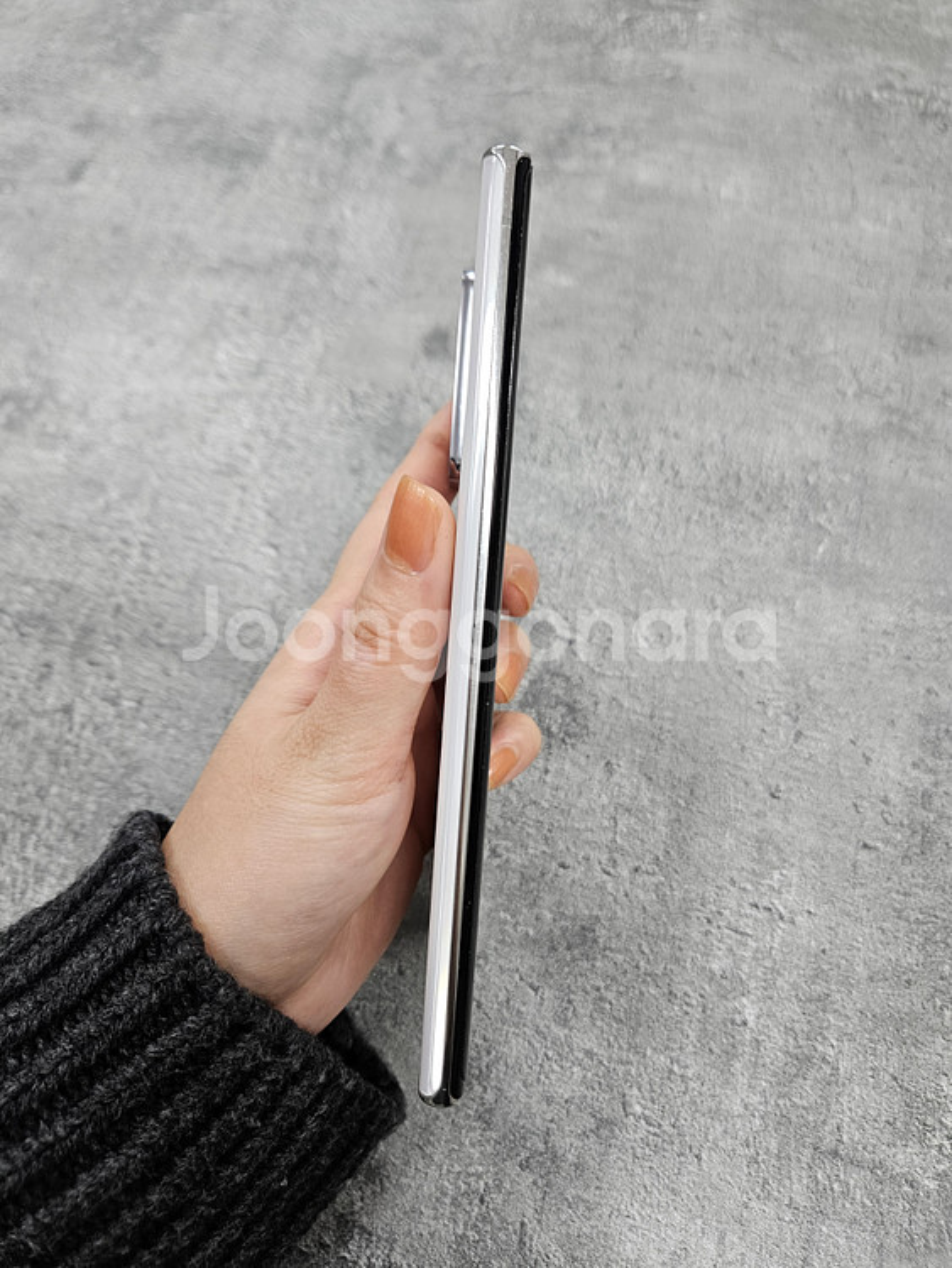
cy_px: 634
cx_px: 476
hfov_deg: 58.9
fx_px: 843
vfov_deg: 73.9
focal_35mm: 23
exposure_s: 1/120
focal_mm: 5.4
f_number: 1.8
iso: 160
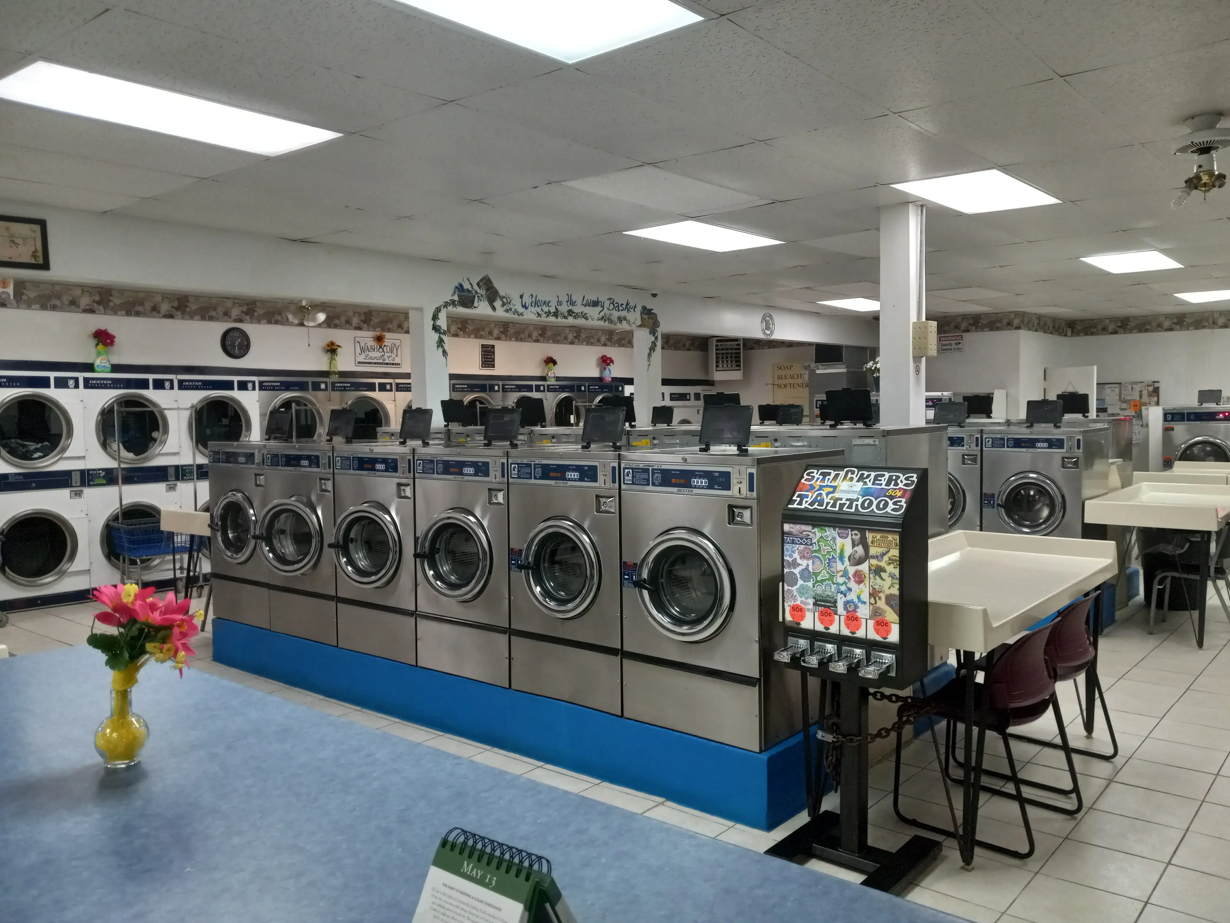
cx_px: 615
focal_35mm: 27
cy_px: 462
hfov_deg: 65.3
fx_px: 959
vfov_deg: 51.4
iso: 125
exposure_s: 1/60
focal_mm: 3.94
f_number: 1.8
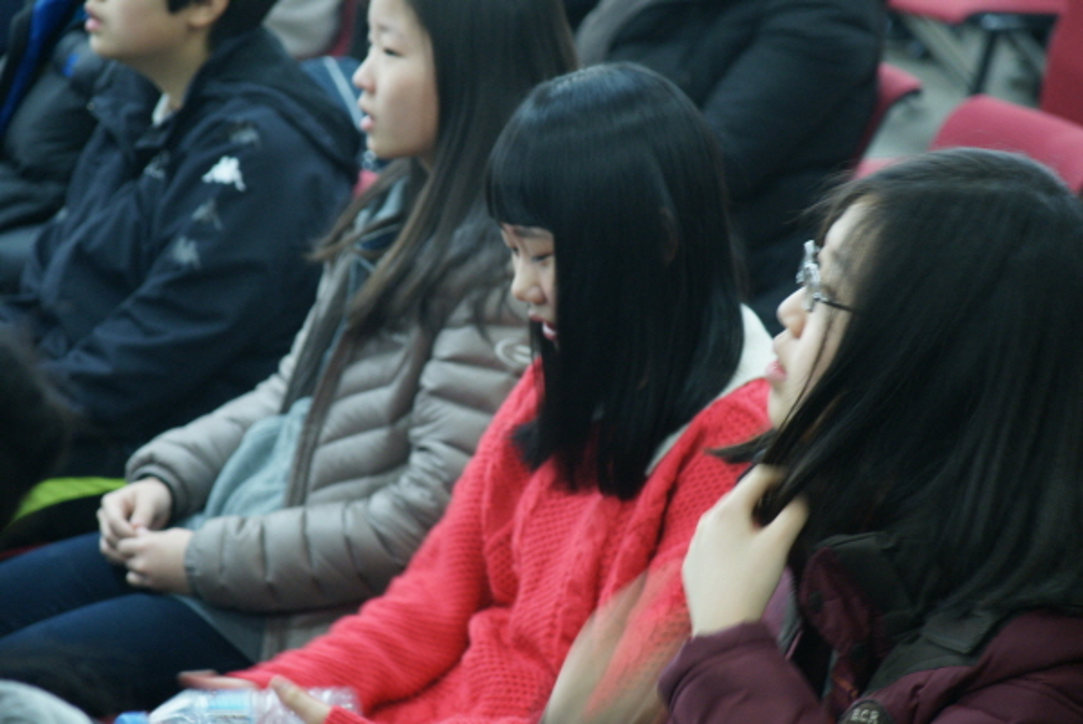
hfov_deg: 17.0
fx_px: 3612
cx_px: 542
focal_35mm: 120
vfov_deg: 11.4
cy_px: 362
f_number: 4.5
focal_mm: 80
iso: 800
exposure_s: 1/15
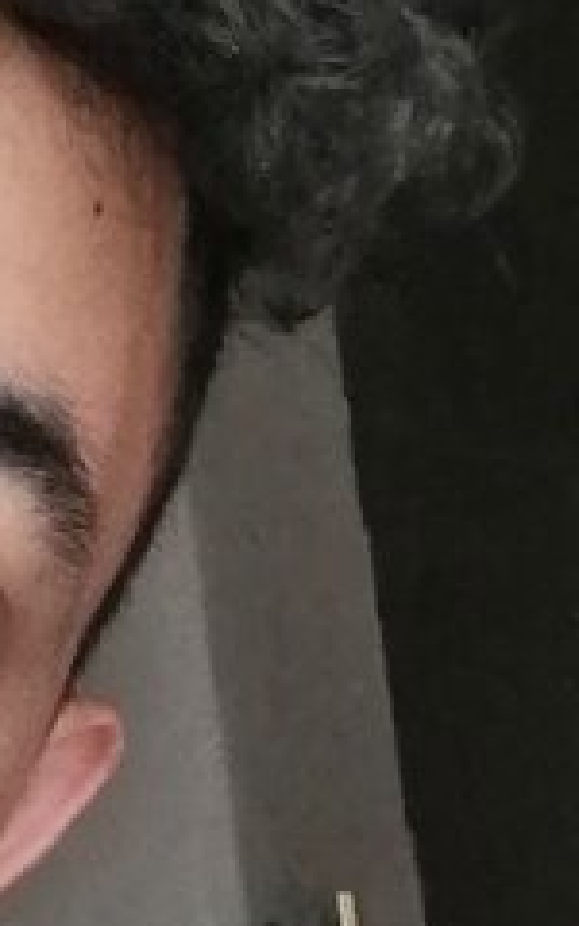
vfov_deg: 15.1
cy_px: 644
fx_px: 3484
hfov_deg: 9.1
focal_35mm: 138
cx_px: -432
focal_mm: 2.7
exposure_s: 1/20
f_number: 2
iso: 250
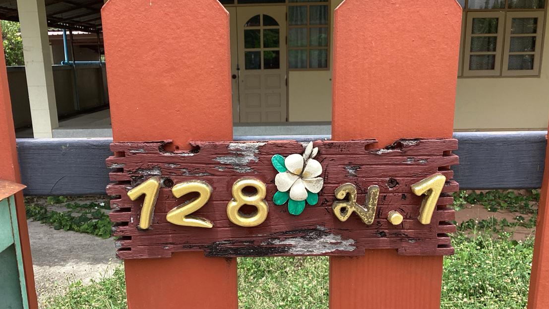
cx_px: 269
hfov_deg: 56.6
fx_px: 510
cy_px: 189
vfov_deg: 33.6
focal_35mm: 35
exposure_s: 1/401
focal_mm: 3.3
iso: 25
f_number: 2.4
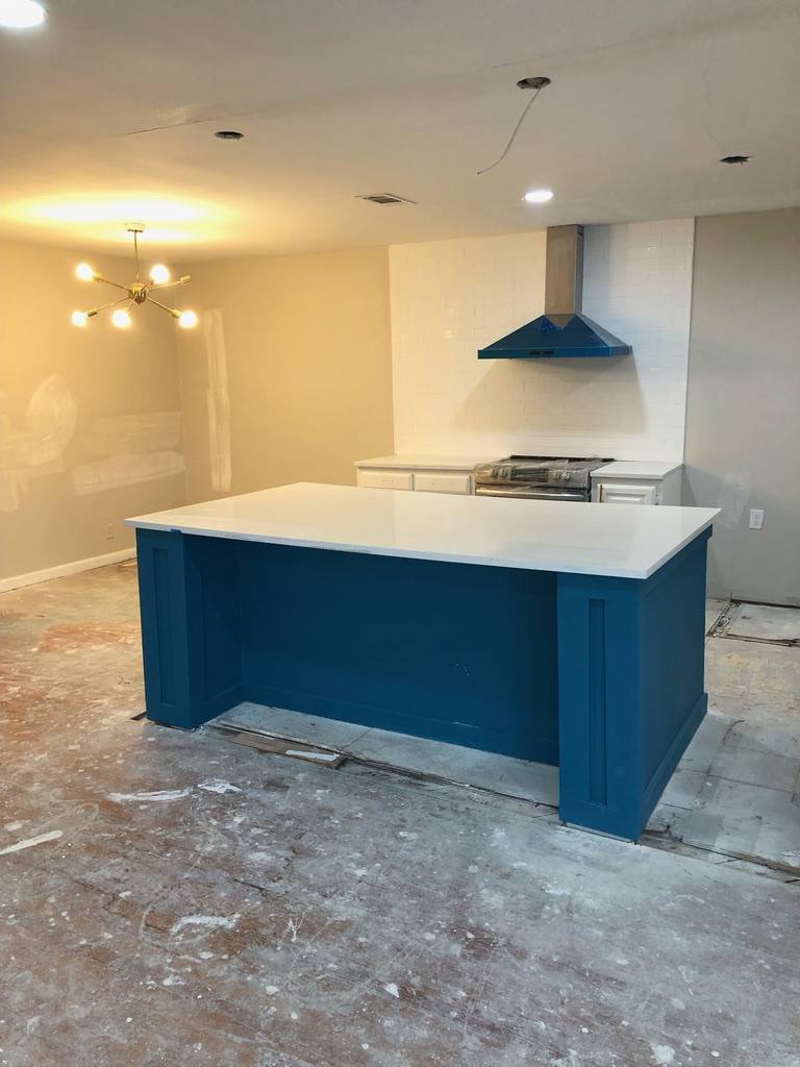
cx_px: 400
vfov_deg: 63.4
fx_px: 863
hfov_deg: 49.7
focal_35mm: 28
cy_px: 534
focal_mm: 4
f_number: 1.8
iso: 40
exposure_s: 1/30
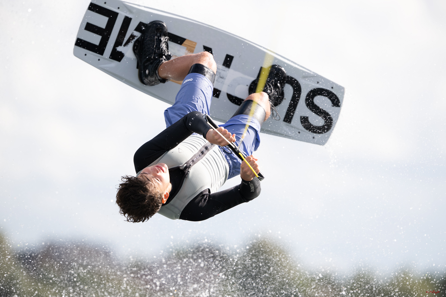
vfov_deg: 3.4
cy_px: 148
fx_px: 4955
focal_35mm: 400
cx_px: 223
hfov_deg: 5.2
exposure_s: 1/2500
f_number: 4
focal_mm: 400
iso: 320
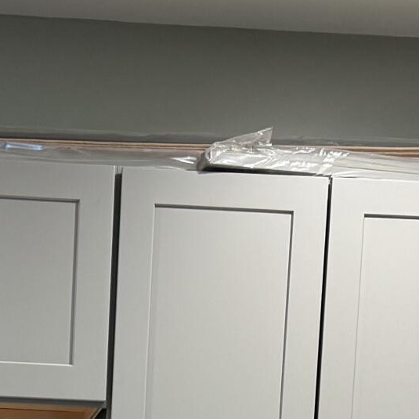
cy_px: 709
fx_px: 1630
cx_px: 62
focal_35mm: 119
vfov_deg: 13.4
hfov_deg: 14.5
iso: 160
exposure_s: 1/60
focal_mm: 6.76
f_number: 1.78
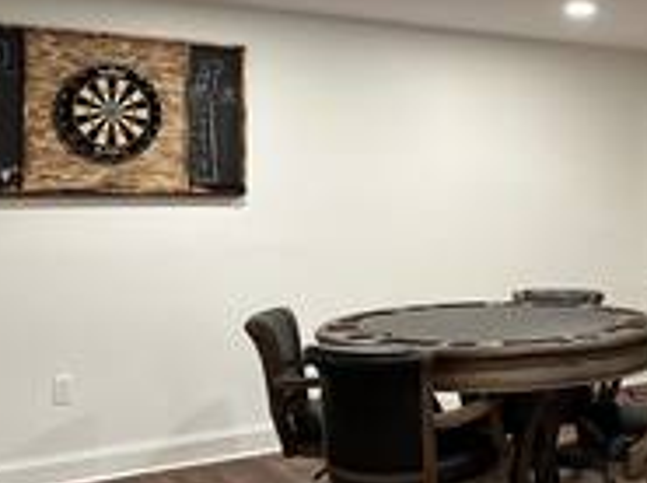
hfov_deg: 34.7
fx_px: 970
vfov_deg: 27.8
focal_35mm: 52
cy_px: 175
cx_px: 588
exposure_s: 1/60
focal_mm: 6.86
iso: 250
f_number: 1.78
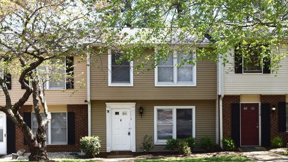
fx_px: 321
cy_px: 79
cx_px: 147
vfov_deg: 28.3
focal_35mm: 42
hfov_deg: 48.4
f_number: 8
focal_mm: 26
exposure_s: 1/250
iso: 400
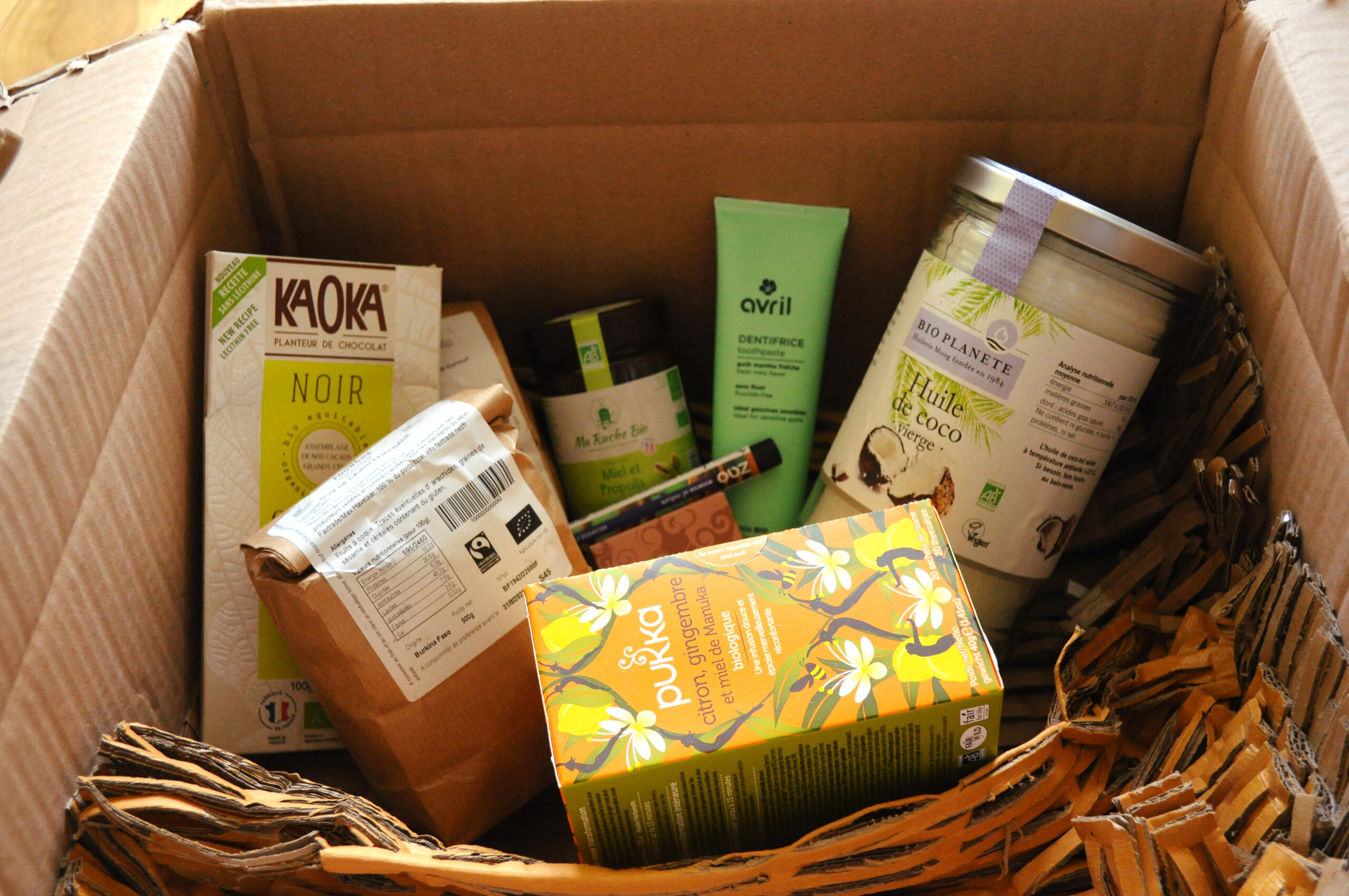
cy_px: 448
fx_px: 1796
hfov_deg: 41.2
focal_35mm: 48
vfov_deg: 28.0
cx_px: 674
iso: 1250
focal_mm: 32
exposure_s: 1/60
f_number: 4.8
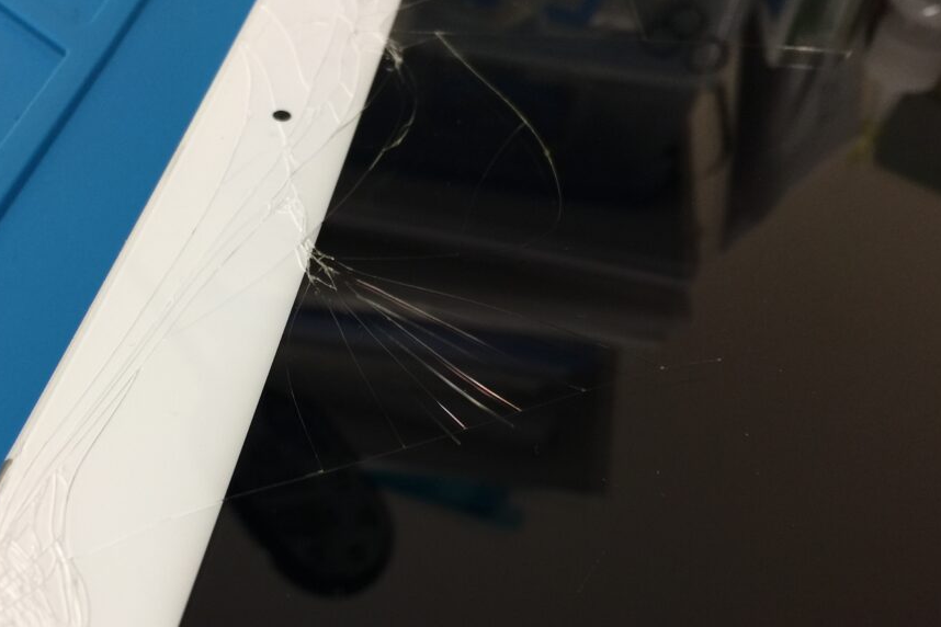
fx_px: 941
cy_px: 399
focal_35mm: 36
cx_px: 390
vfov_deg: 36.6
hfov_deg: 52.9
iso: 32
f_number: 2.2
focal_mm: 4.15
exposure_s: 1/33
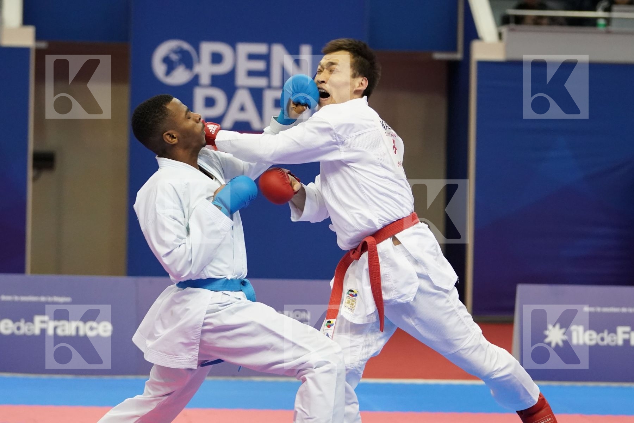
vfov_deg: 9.5
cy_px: 212
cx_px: 317
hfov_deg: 14.3
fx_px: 2536
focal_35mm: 144
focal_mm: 96
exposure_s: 1/1000
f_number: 2.8
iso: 4000
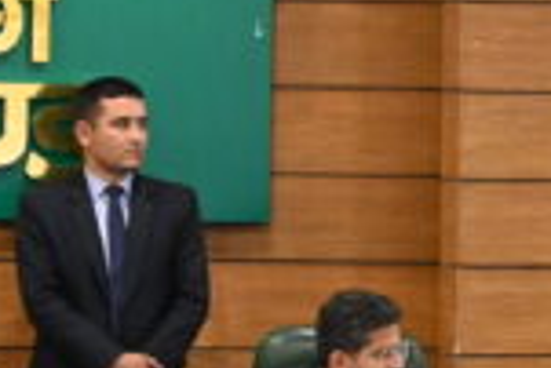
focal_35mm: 262
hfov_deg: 7.8
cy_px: 266
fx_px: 4014
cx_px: -66
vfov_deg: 5.3
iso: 5000
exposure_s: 1/80
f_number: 6.3
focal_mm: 44
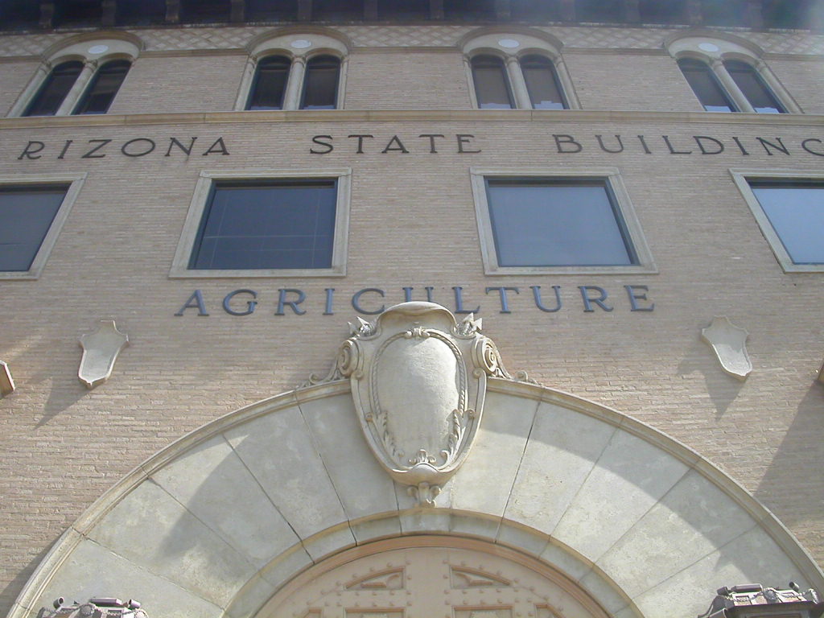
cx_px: 412
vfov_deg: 38.7
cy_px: 309
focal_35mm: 37
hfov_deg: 50.1
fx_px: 881
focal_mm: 5.6
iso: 100
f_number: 4.5
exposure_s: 1/342
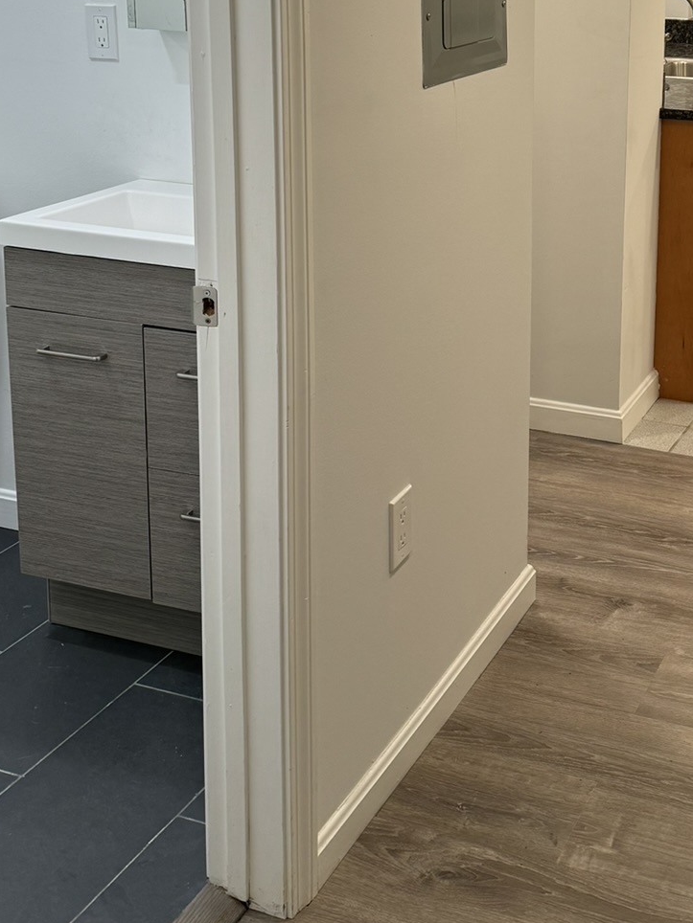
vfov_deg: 36.0
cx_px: 564
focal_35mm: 51
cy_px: 160
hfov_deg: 27.9
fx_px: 1361
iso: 125
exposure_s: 1/120
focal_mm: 6.76
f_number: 1.78
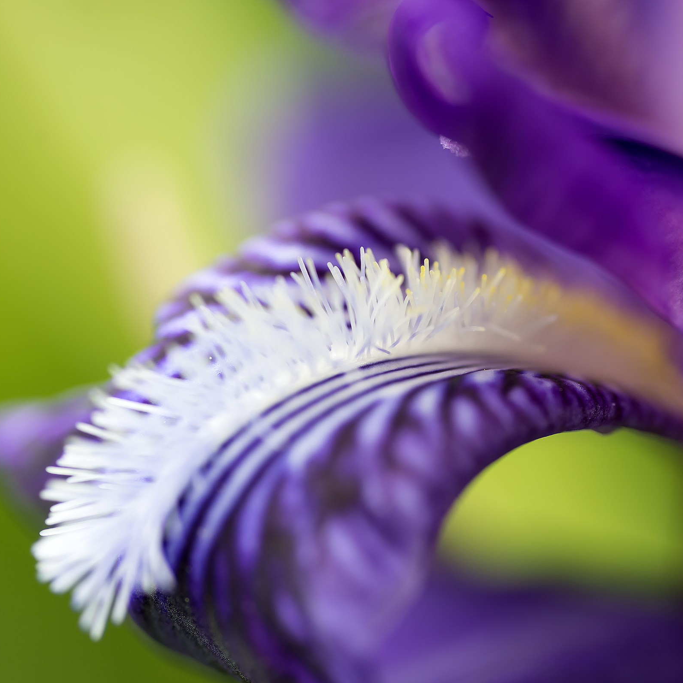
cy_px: 342
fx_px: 2567
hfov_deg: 15.1
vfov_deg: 15.2
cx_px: 425
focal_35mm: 115
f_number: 5
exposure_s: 1/200
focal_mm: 90
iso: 400
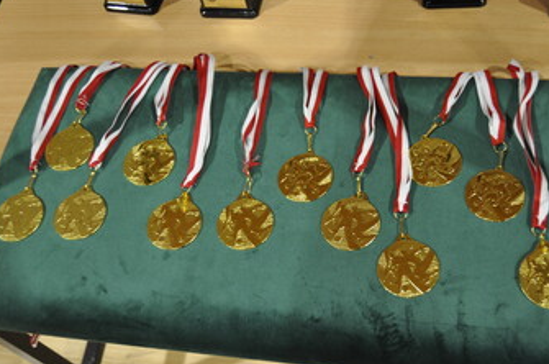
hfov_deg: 42.7
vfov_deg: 29.1
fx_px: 700
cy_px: 195
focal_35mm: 46
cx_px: 315
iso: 800
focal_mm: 24
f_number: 3.8
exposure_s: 1/30
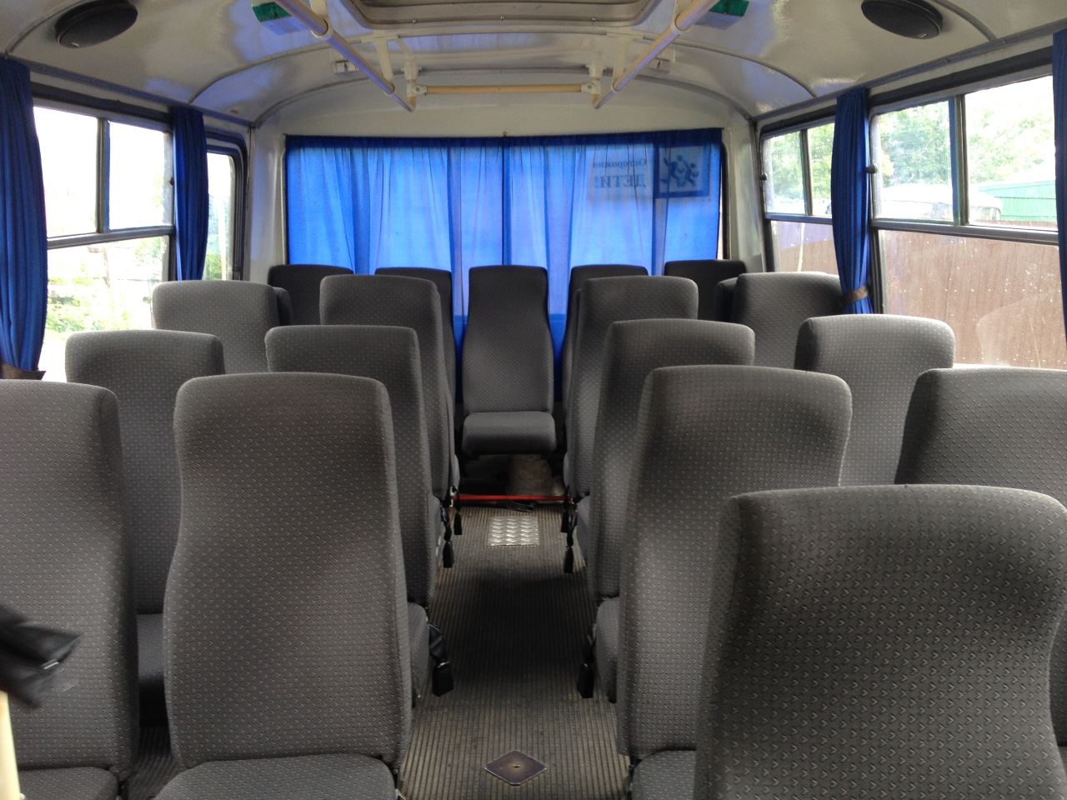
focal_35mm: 35
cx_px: 534
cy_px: 400
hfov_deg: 52.6
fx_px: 1079
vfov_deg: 40.7
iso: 50
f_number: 2.4
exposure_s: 1/40
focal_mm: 4.28
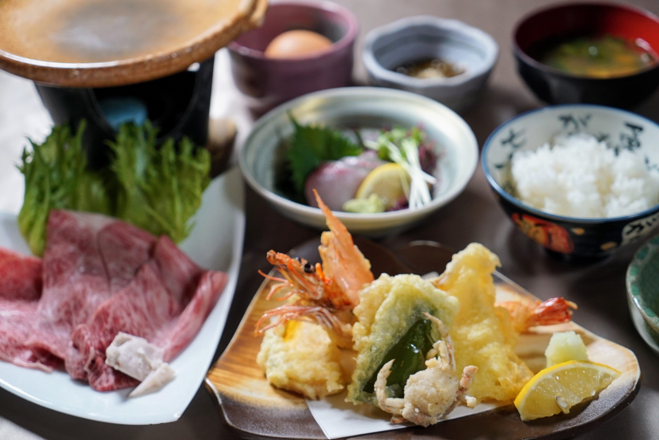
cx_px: 330
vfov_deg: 21.9
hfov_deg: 32.4
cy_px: 220
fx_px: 1136
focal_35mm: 62
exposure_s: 1/80
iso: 1000
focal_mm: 62
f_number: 4
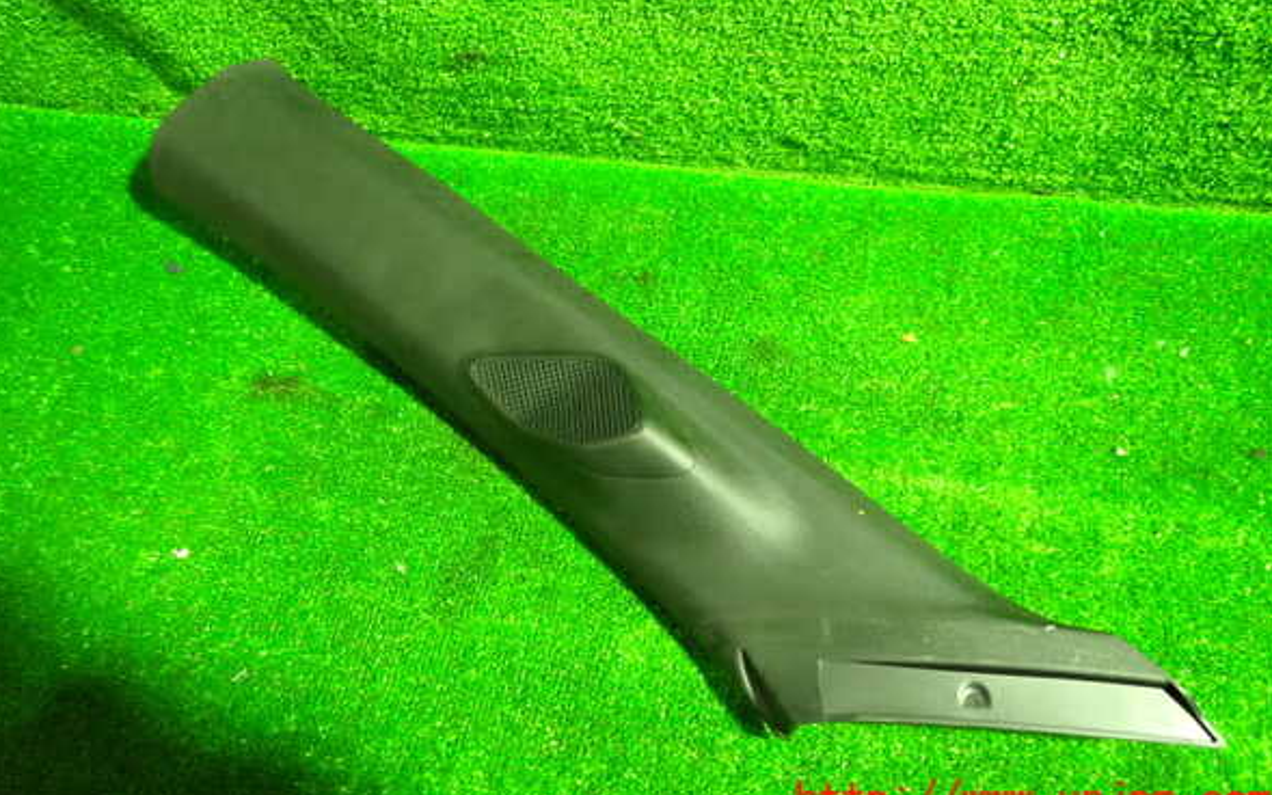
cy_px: 343
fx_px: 936
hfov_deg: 68.4
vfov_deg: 45.9
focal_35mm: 27
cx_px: 635
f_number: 2
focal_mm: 4.5
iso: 1250
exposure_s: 1/60
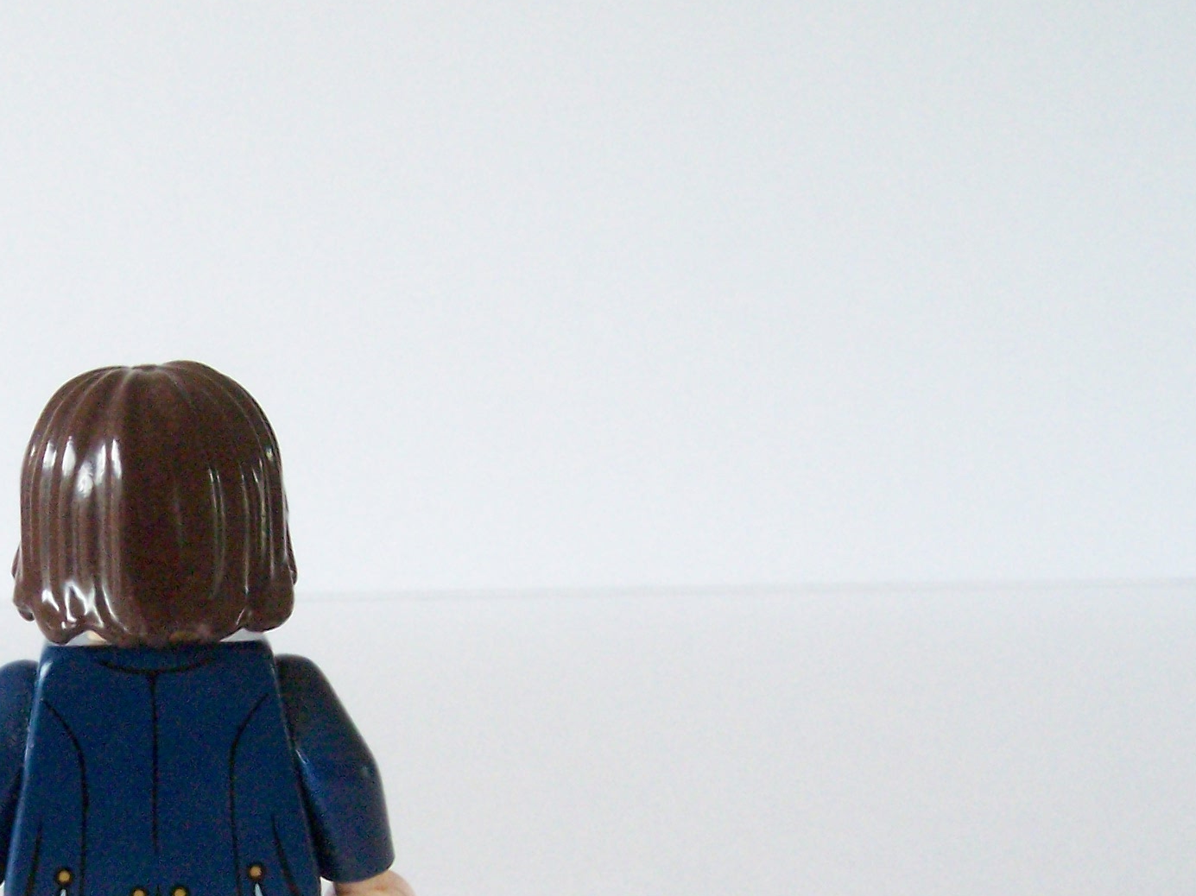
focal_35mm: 80
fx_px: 2763
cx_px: 180
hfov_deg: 23.9
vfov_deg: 18.3
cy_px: 685
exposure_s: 1/6
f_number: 6.3
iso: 400
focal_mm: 7.1
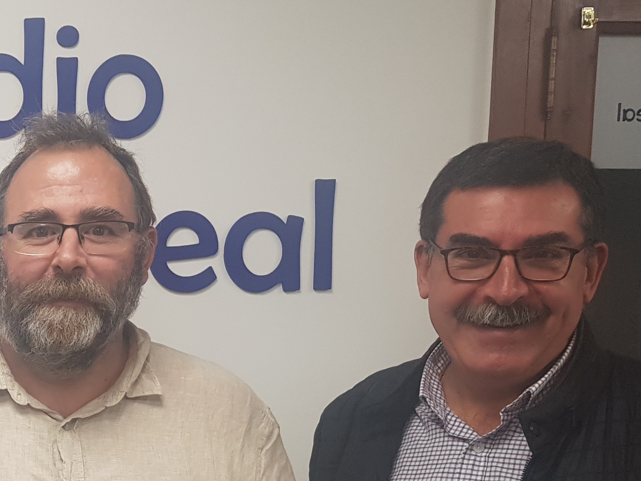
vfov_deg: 21.7
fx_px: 1204
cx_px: -123
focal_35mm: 65
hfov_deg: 26.6
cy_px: 485
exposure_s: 1/50
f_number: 1.7
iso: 64
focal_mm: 4.2
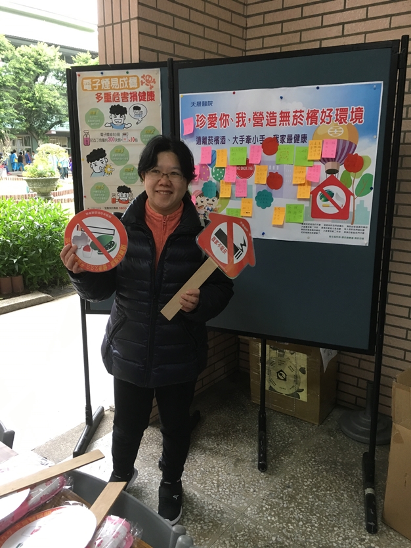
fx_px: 459
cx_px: 206
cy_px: 274
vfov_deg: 61.7
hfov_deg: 48.2
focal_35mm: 29
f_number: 2.2
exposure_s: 1/30
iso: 100
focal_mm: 4.15
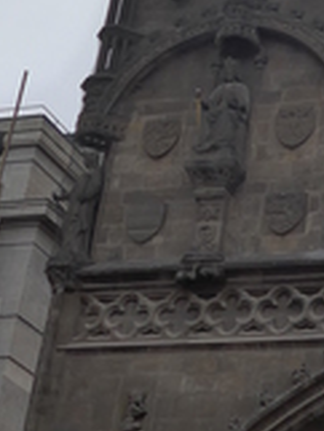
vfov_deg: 16.6
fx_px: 1433
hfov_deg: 12.3
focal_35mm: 115
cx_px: 471
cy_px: -48
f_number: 2
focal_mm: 6
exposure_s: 1/160
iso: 160
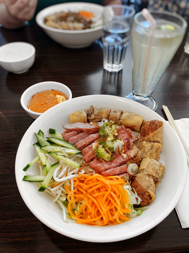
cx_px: 94
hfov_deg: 53.1
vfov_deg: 67.3
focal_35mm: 26
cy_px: 126
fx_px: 189
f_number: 1.8
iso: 400
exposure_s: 1/60
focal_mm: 4.25
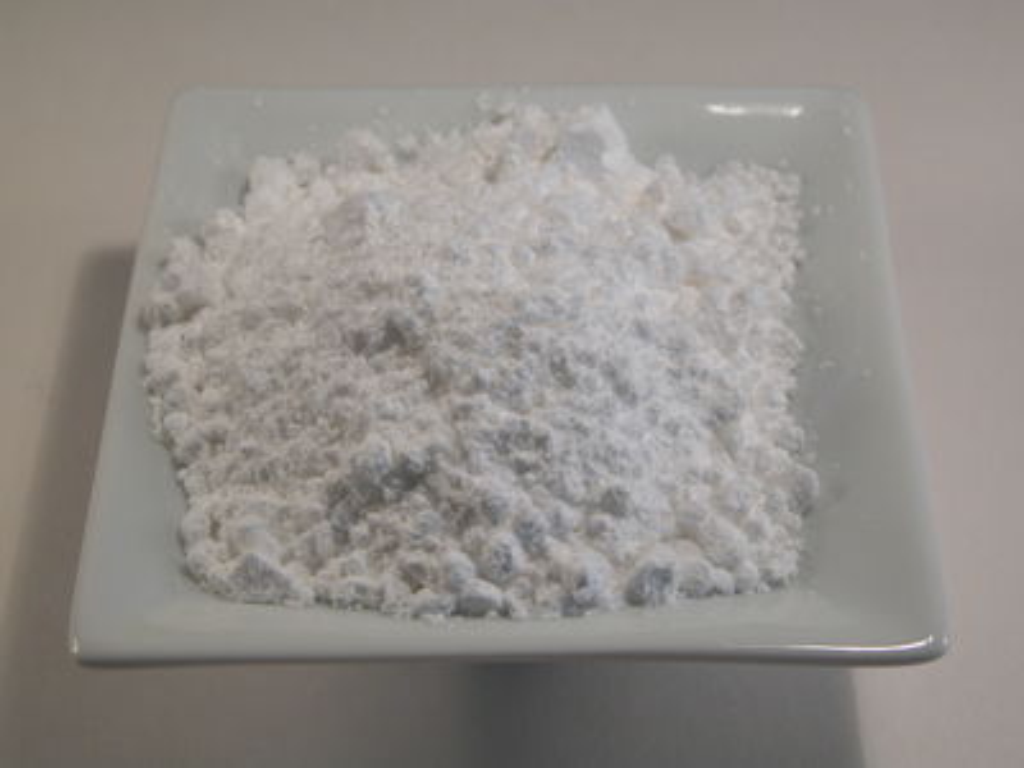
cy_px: 384
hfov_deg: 27.8
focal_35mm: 70
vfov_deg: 21.0
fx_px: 2071
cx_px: 512
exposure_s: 1/94.8
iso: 100
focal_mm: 17.8
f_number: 5.9
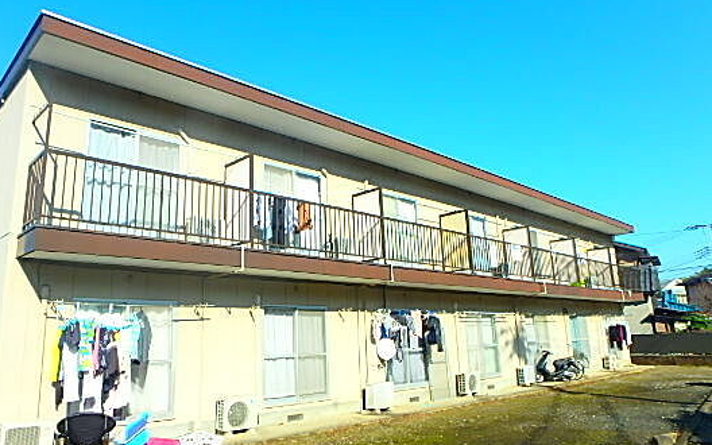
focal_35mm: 27
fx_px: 524
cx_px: 316
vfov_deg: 46.0
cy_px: 221
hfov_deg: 68.2
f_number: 6
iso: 125
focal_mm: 3.7
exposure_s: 1/320
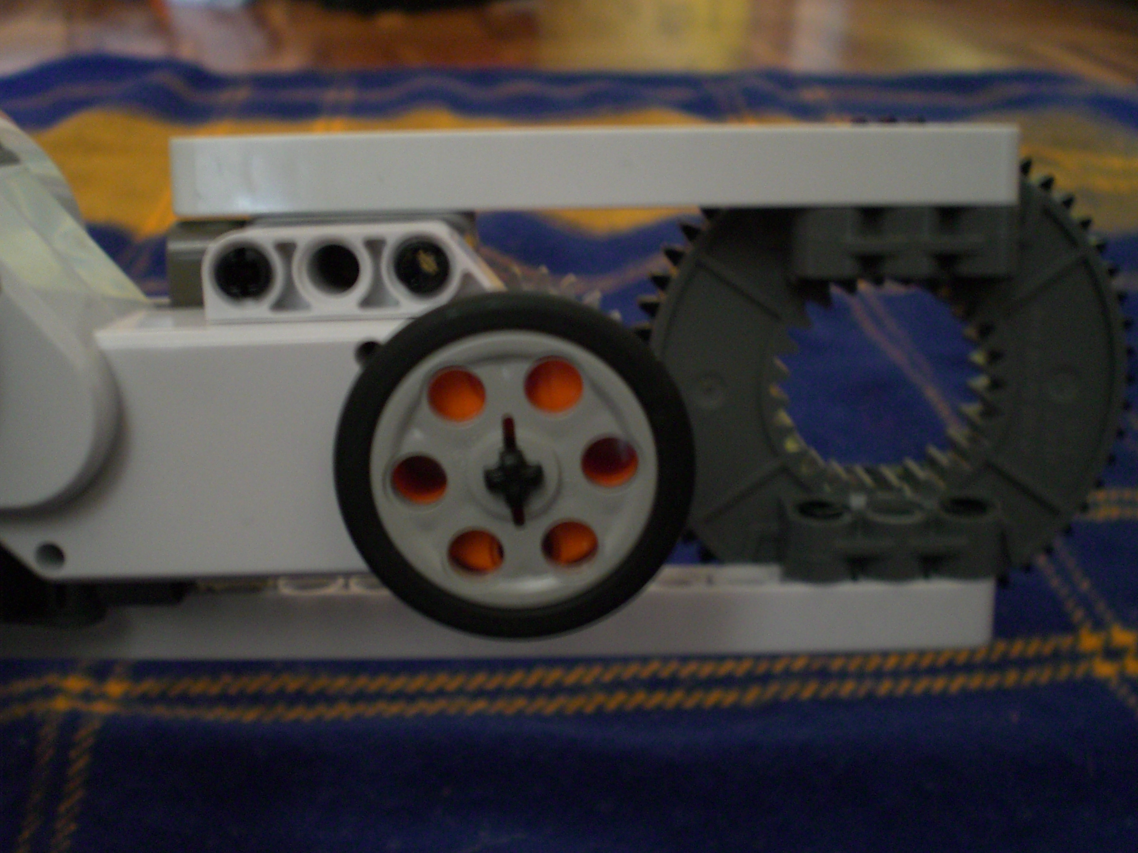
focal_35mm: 38
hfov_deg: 49.0
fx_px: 1249
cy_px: 426
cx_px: 569
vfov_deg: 37.7
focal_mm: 6.3
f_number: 3.1
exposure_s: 1/2.5
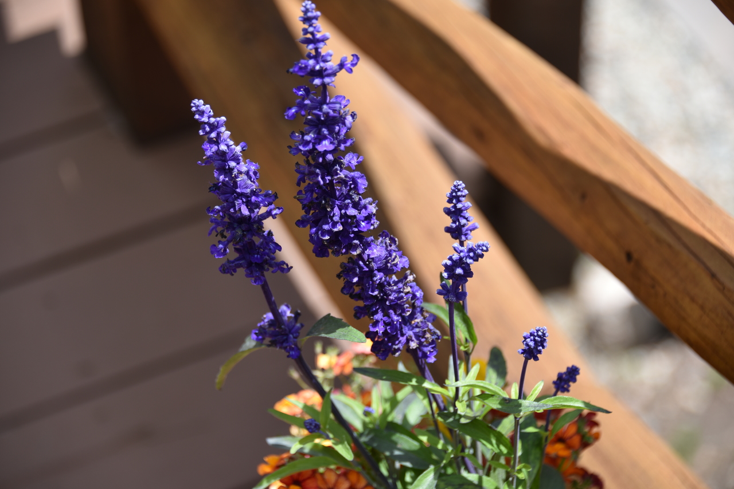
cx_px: 367
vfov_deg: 10.2
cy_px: 244
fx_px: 2753
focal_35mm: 135
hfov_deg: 15.2
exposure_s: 1/320
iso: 100
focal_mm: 135
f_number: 5.6
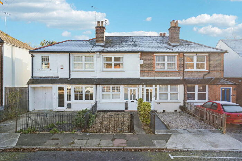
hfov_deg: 73.7
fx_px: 161
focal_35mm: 24
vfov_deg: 53.2
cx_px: 121
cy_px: 80
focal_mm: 24
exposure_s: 1/160
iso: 320
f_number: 5.6
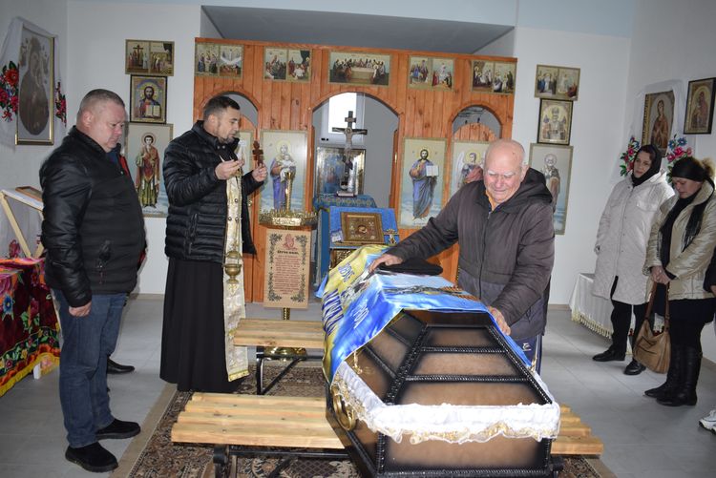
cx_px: 358
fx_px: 597
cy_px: 239
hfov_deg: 61.9
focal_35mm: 30
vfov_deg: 43.7
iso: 800
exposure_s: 1/80
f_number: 4.5
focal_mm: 20
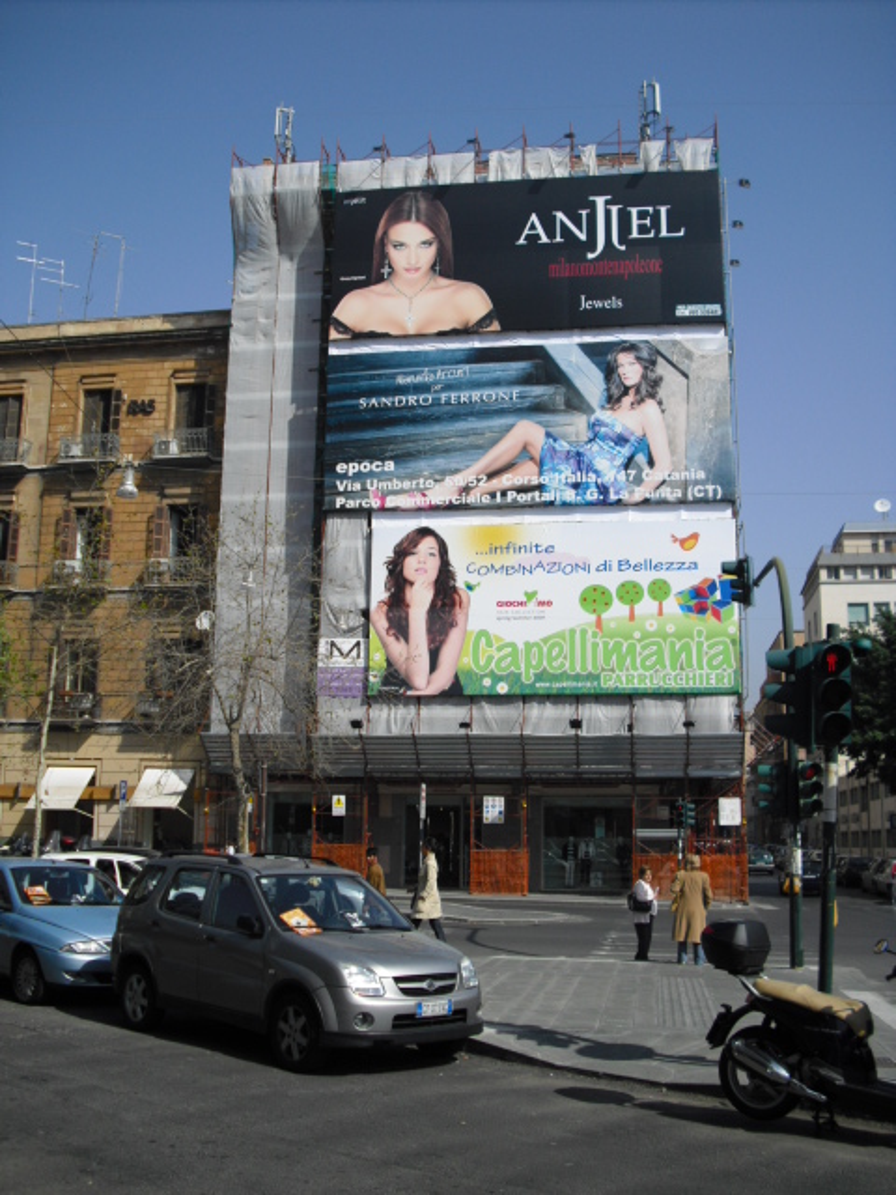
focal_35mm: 38
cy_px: 598
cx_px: 448
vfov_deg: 49.0
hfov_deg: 37.7
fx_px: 1311
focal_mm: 6.2
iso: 64
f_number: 5.6
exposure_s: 1/320
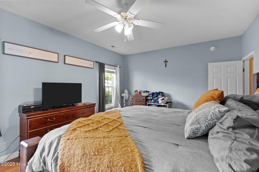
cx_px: 130
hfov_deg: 96.7
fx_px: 115
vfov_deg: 73.7
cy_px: 86
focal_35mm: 16
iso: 500
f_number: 8
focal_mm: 16
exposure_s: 1
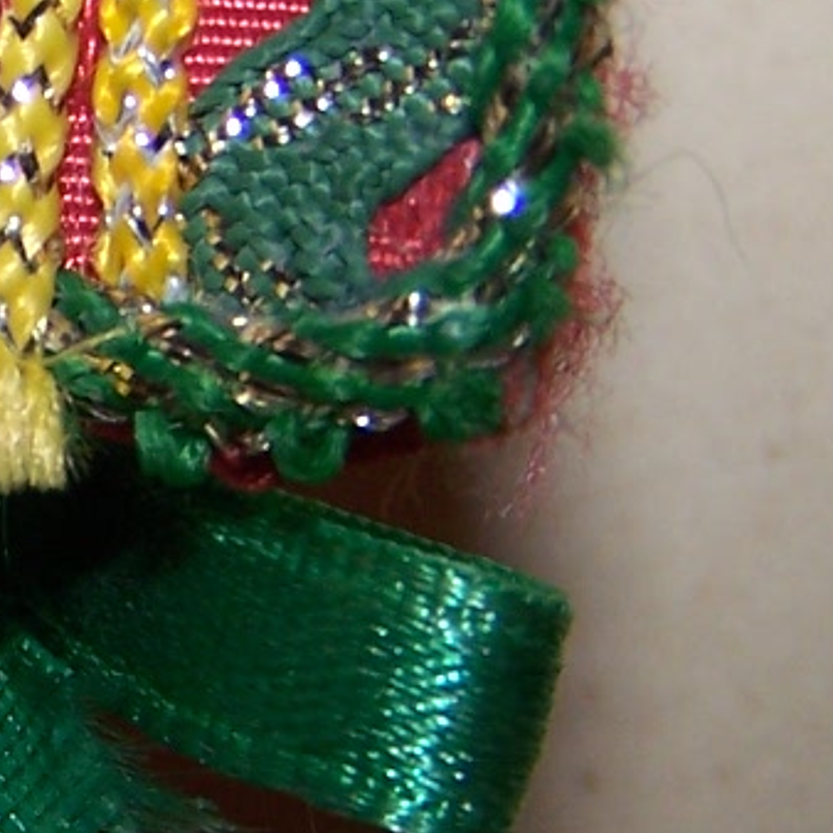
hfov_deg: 10.8
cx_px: -490
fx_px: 4193
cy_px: 473
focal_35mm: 154
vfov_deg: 11.3
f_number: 2.8
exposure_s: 1/60
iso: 80
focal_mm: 6.3
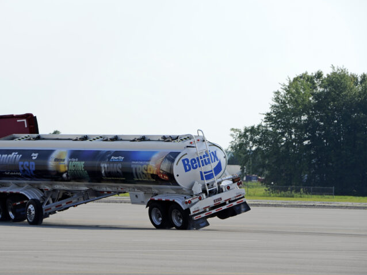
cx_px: 161
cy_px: 138
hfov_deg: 7.8
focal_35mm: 253
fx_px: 2681
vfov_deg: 5.9
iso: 160
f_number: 7.1
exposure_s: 1/500
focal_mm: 210
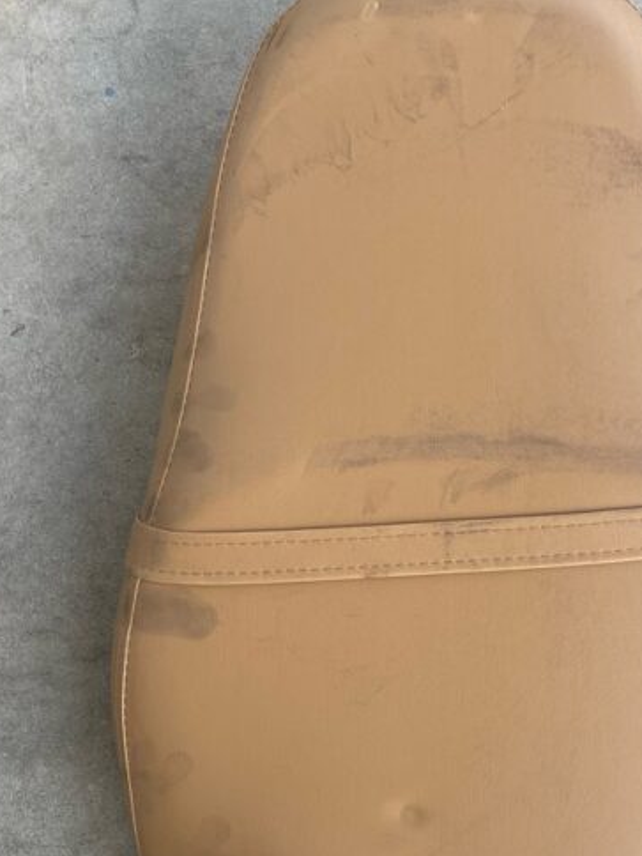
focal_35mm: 43
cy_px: 619
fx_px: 1063
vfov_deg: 42.8
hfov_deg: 33.0
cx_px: 478
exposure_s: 1/427
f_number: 1.6
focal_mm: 5.1
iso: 32
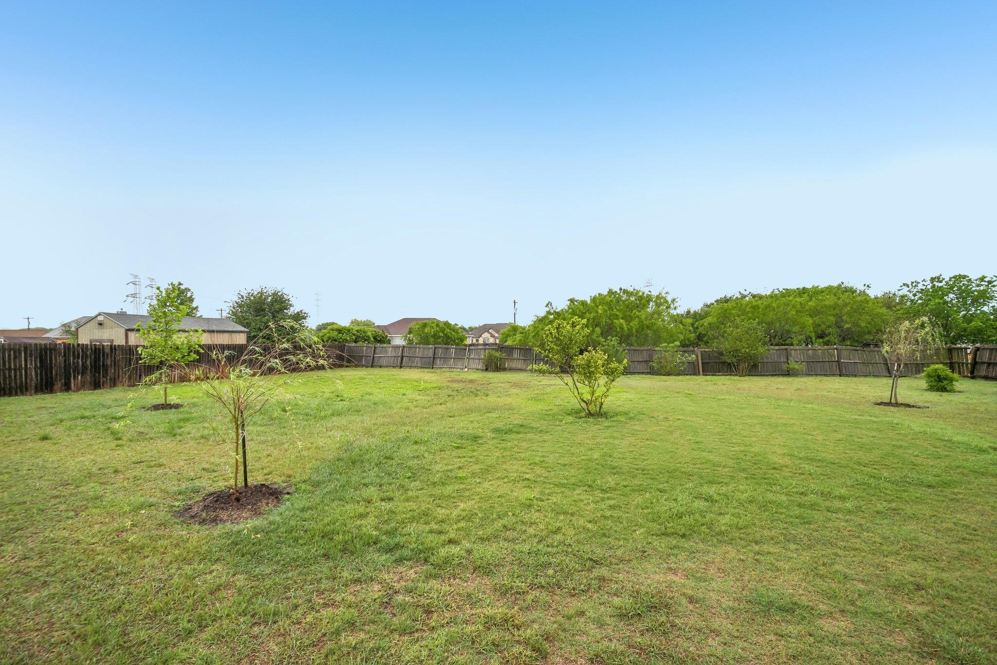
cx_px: 498
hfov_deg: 100.4
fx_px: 415
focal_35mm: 15
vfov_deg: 77.3
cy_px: 332
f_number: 8
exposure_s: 1/160
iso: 400
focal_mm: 10
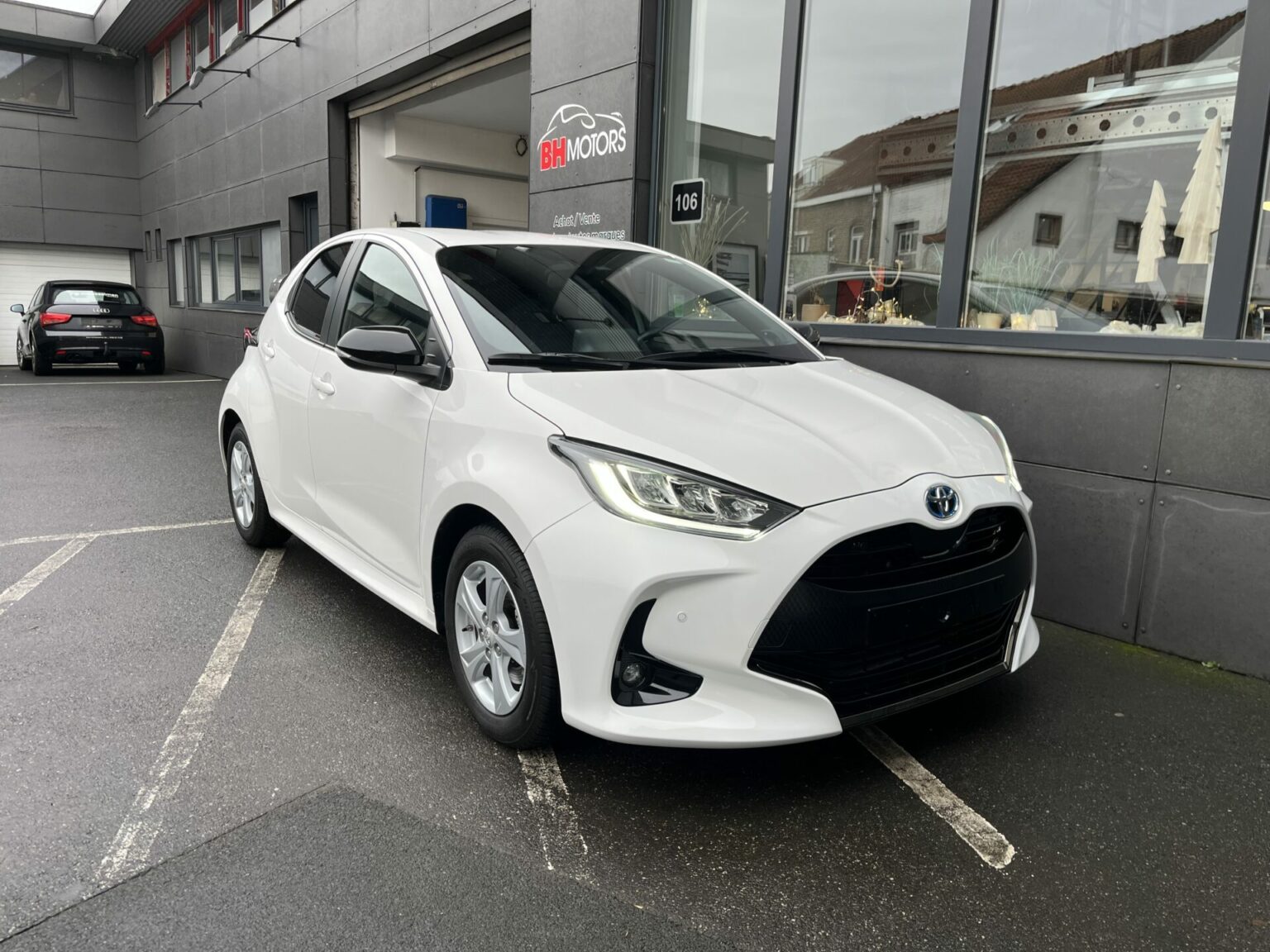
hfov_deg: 67.3
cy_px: 476
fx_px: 954
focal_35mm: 26
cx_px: 635
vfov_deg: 53.1
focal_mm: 5.1
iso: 32
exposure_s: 1/143
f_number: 1.6
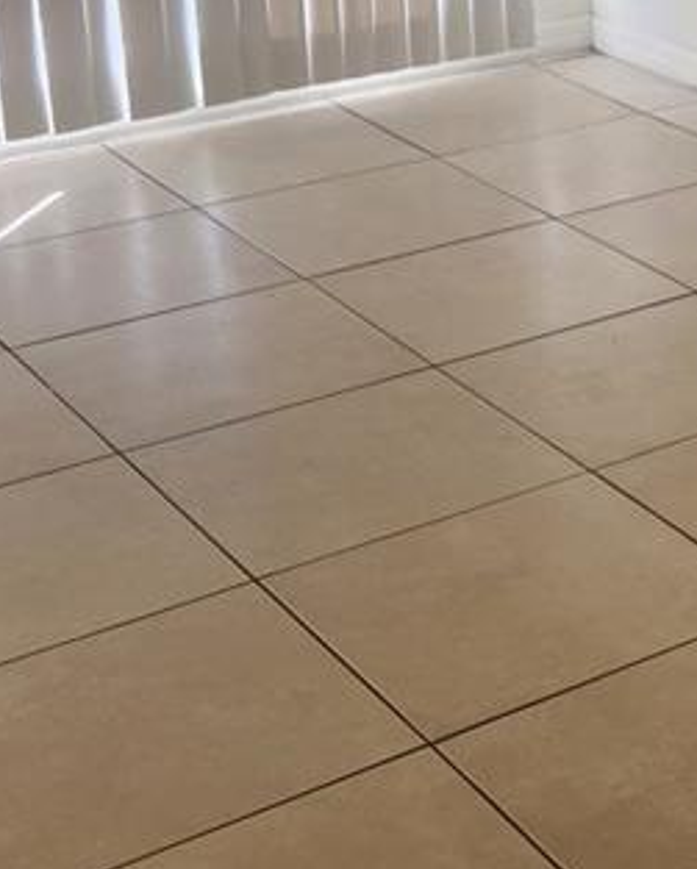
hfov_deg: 16.5
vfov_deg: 21.6
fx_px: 2214
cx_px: 1014
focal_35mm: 86
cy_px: 56
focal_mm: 5.4
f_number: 1.8
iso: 32
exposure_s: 1/120
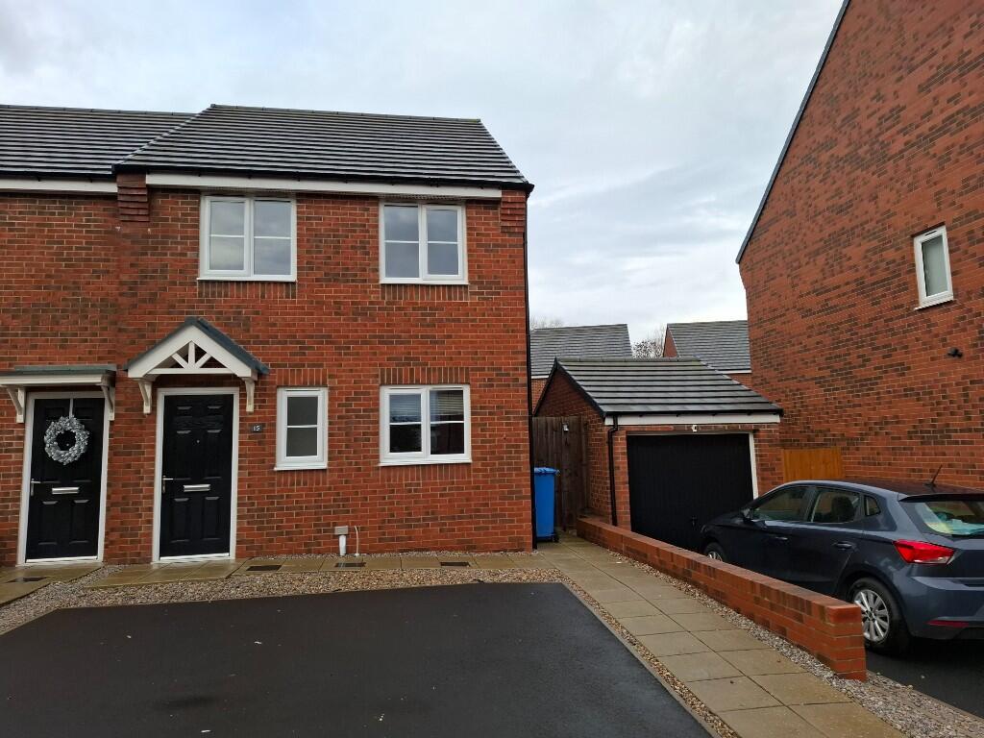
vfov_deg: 58.9
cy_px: 369
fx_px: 654
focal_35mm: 23
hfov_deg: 73.9
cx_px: 492
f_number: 1.8
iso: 50
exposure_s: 1/300
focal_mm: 5.54
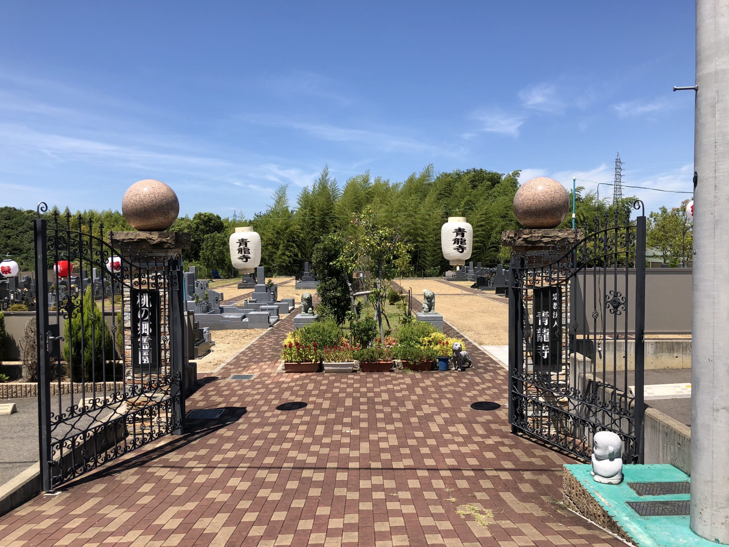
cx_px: 364
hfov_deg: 63.4
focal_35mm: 28
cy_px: 274
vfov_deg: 49.7
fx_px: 590
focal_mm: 4
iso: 20
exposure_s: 1/1799
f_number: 1.8
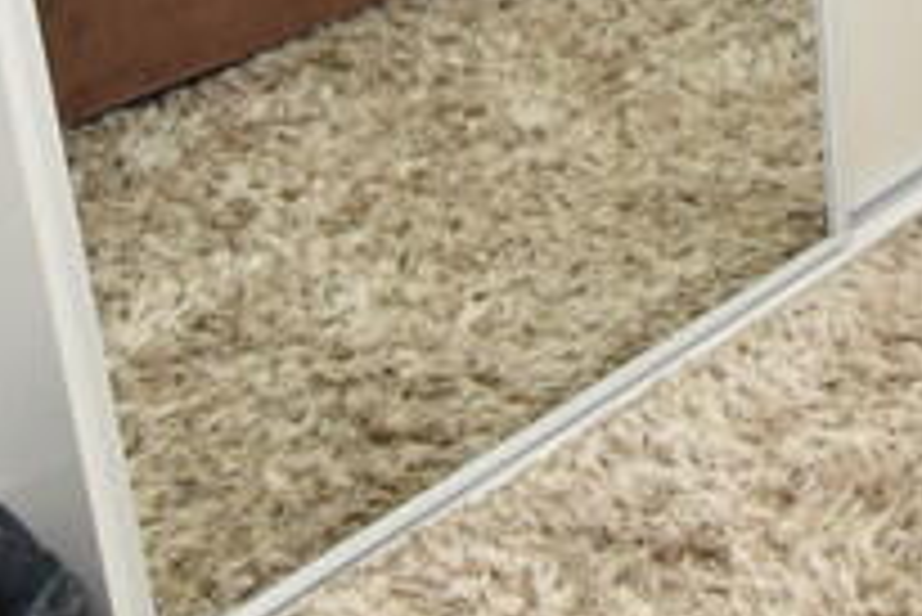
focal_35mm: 75
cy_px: -133
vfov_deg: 17.3
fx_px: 1922
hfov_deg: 24.4
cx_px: 1111
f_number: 4.5
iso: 800
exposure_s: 1/80
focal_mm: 10
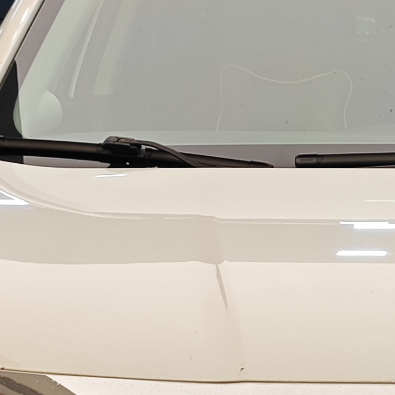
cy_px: 326
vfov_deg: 9.4
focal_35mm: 185
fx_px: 2388
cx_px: 472
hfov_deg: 9.3
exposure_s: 1/100
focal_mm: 8.7
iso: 80
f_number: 1.9
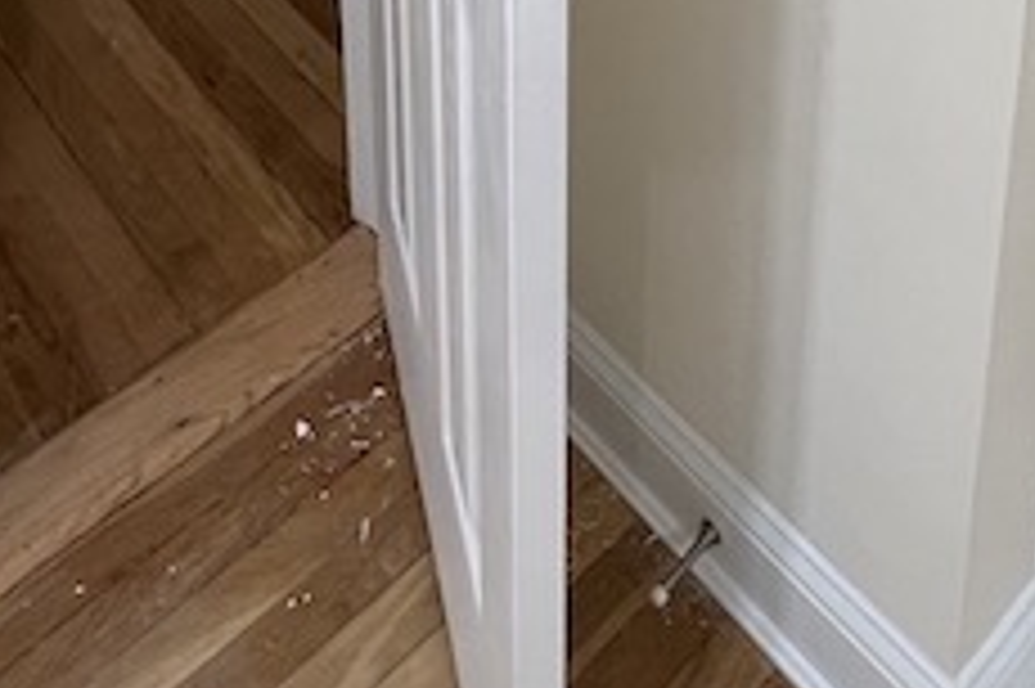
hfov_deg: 41.9
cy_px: -625
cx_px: 585
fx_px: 1350
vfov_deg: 19.4
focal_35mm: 47
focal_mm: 1.57
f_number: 1.8
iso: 160
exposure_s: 1/60
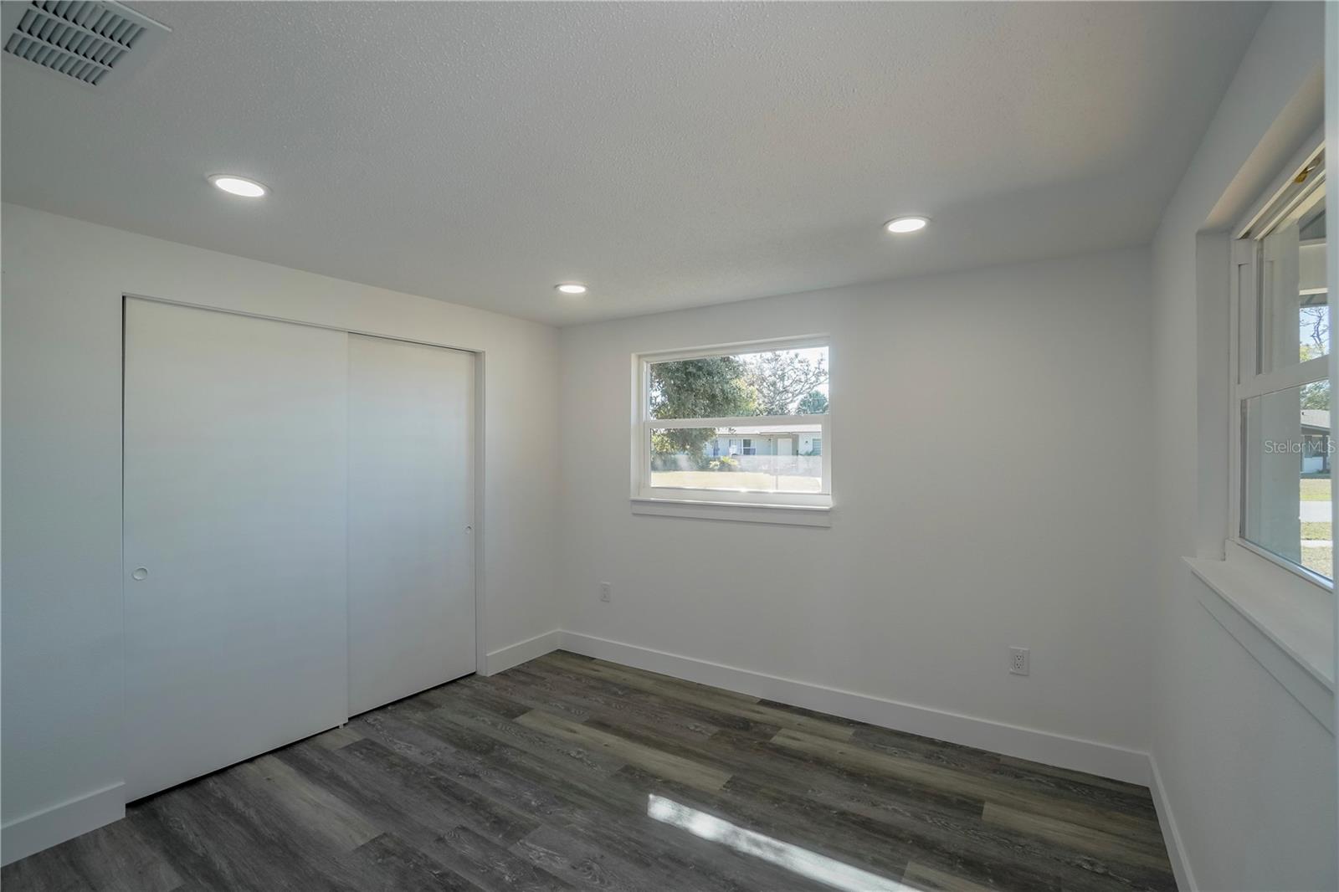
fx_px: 558
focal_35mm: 15
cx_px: 670
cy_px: 446
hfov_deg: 100.4
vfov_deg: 77.3
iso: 100
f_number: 8
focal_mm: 10
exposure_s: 1/45
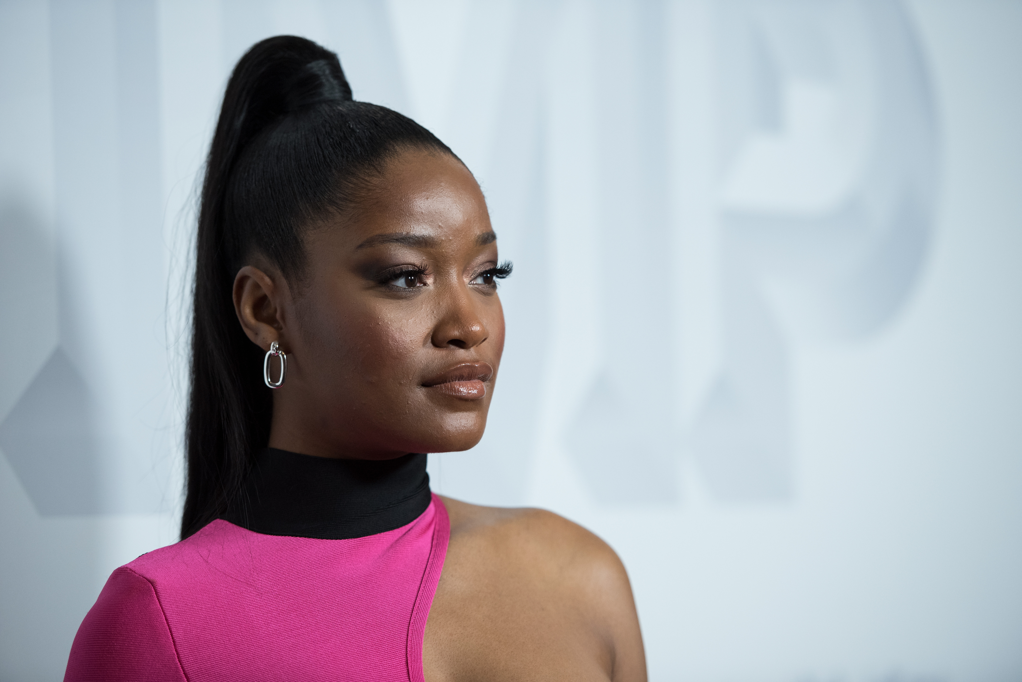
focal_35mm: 160
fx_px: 4544
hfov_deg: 12.8
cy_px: 341
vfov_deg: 8.6
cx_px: 511
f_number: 2.8
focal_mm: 160
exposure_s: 1/400
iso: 1600
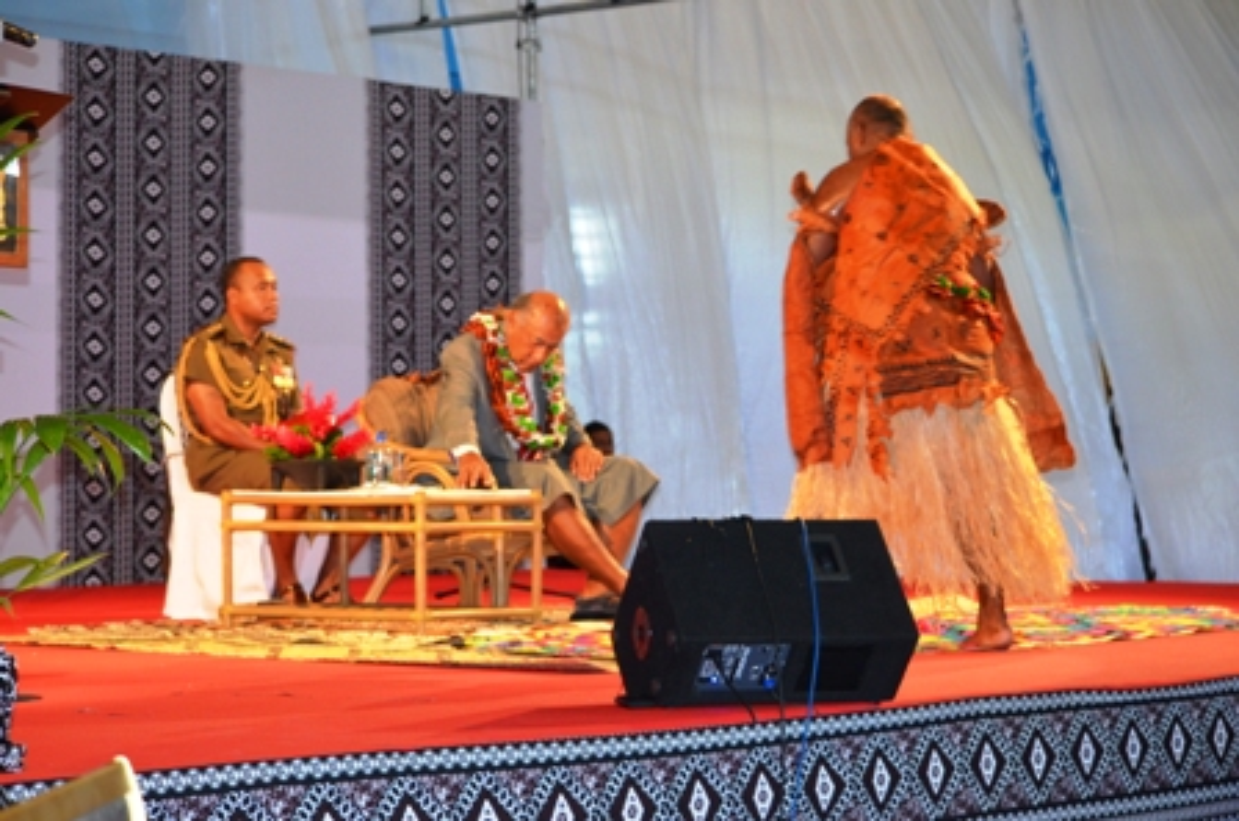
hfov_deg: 21.9
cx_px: 620
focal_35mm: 93
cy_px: 410
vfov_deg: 14.6
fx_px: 3195
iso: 1250
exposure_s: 1/60
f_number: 4.5
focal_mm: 62
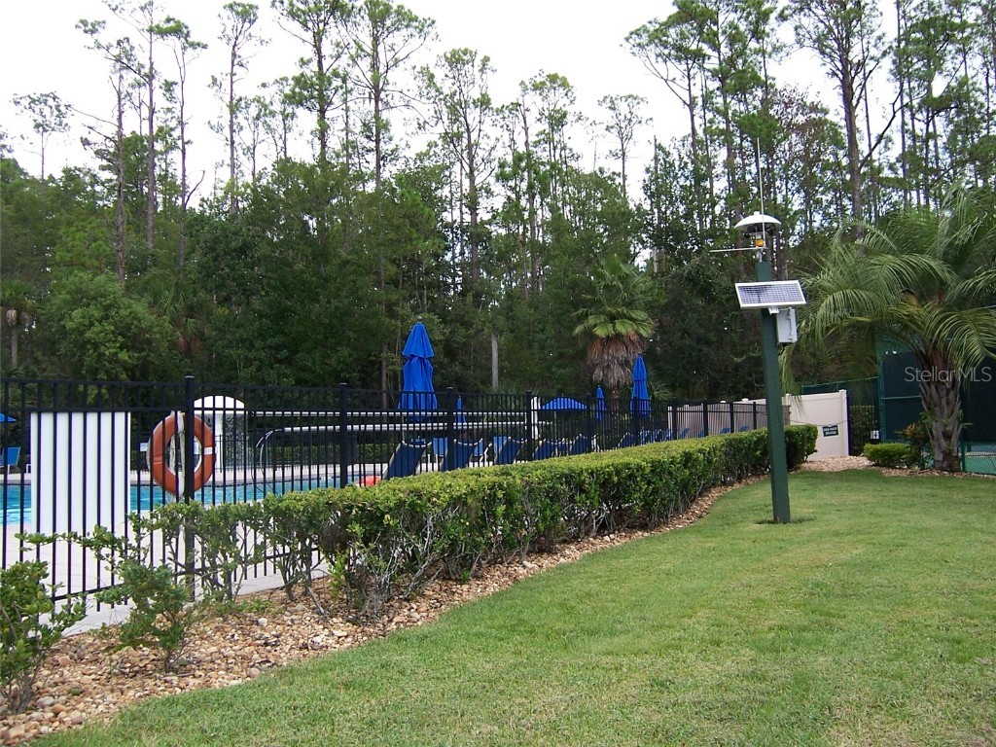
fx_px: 950
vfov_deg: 42.9
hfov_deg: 55.4
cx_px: 498
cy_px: 374
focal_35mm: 33
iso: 80
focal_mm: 5.5
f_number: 3.4
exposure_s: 1/125
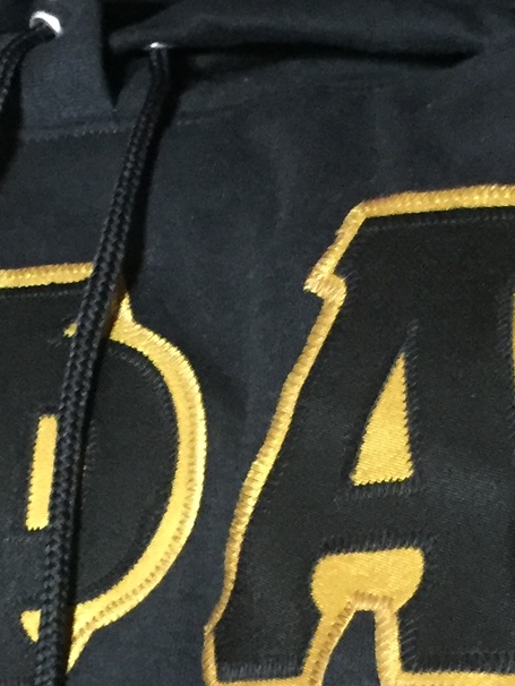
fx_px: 1943
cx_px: 178
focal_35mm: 98
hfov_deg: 15.1
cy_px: 385
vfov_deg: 20.0
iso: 500
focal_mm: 4.15
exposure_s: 1/15
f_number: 2.2
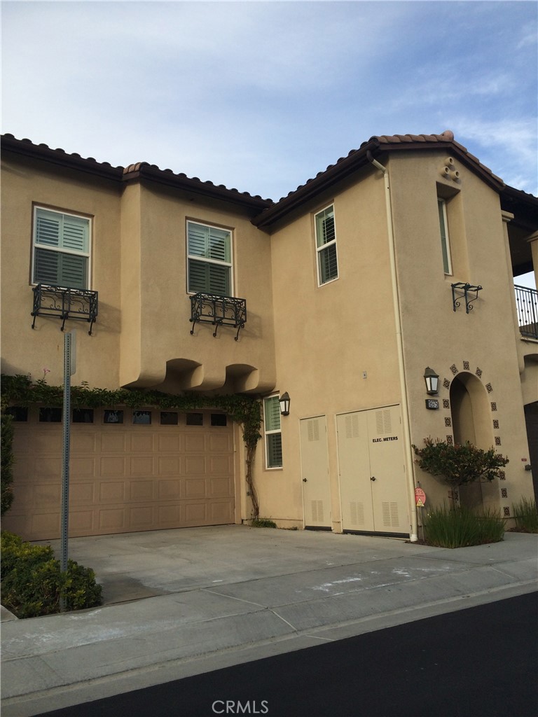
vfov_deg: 60.0
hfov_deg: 46.8
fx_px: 622
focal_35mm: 30
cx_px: 269
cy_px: 358
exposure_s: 1/1140
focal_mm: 4.12
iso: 32
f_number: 2.2
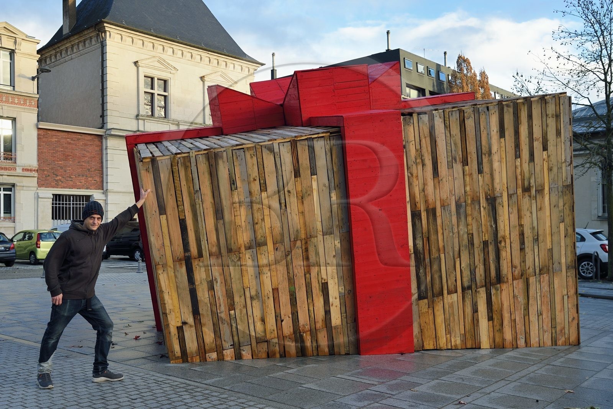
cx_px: 306
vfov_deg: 38.9
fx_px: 579
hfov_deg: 55.8
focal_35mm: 34
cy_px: 204
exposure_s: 1/320
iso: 400
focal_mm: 34
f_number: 5.6
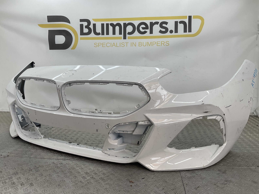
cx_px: 130
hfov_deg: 61.7
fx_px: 217
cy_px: 97
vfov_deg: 48.2
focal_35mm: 29
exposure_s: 1/169
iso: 16
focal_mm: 3
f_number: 1.8
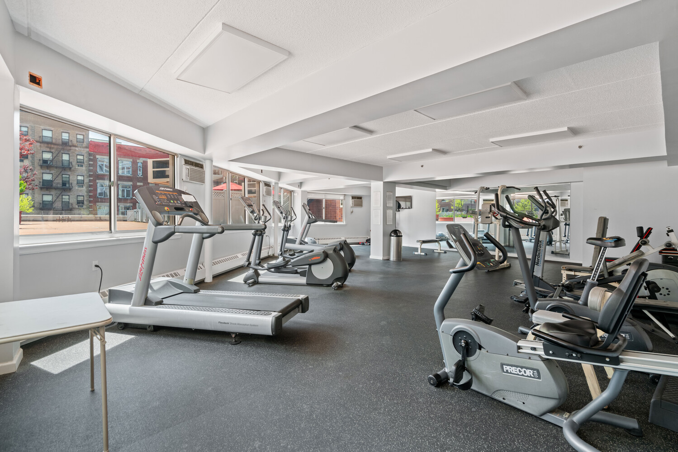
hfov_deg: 96.7
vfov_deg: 73.8
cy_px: 226
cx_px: 339
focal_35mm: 16
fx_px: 301
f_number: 8
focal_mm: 16
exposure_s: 1/6
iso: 400
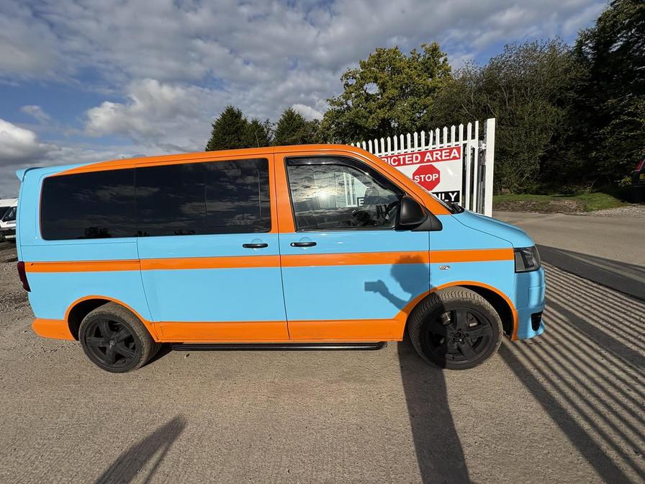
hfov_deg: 102.1
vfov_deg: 85.7
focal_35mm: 14
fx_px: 261
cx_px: 322
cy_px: 242
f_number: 2.2
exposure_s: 1/4367
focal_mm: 2.22
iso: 50
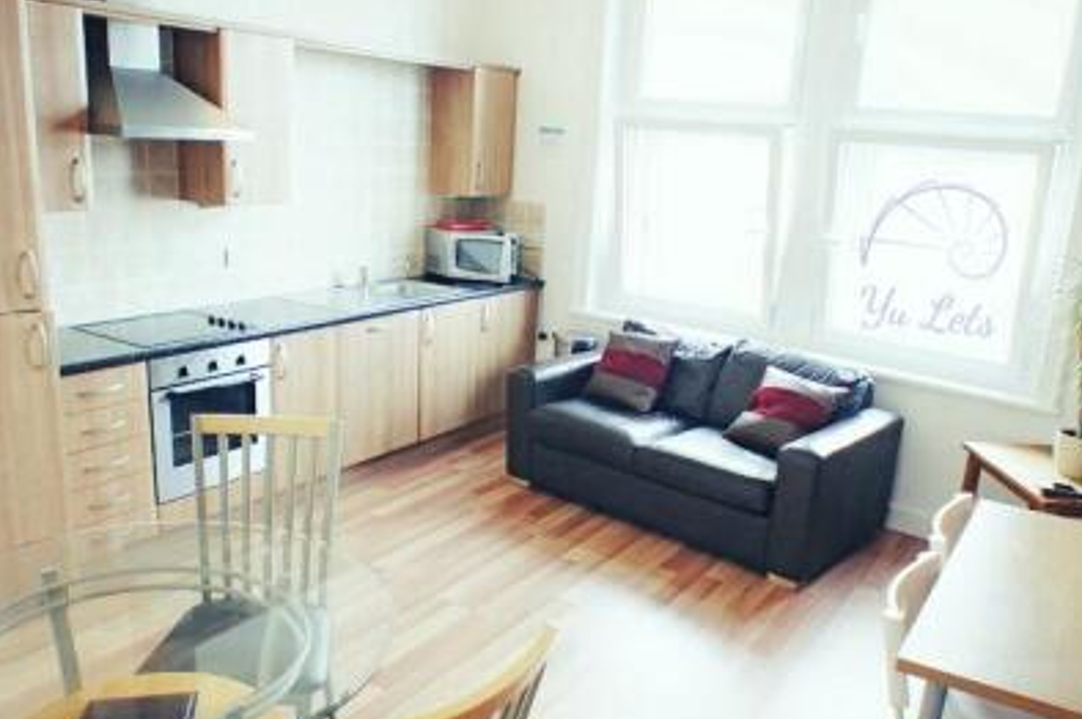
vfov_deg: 33.2
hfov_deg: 48.5
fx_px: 1201
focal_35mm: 40
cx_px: 568
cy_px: 436
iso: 1250
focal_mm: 16
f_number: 2.8
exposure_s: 1/250
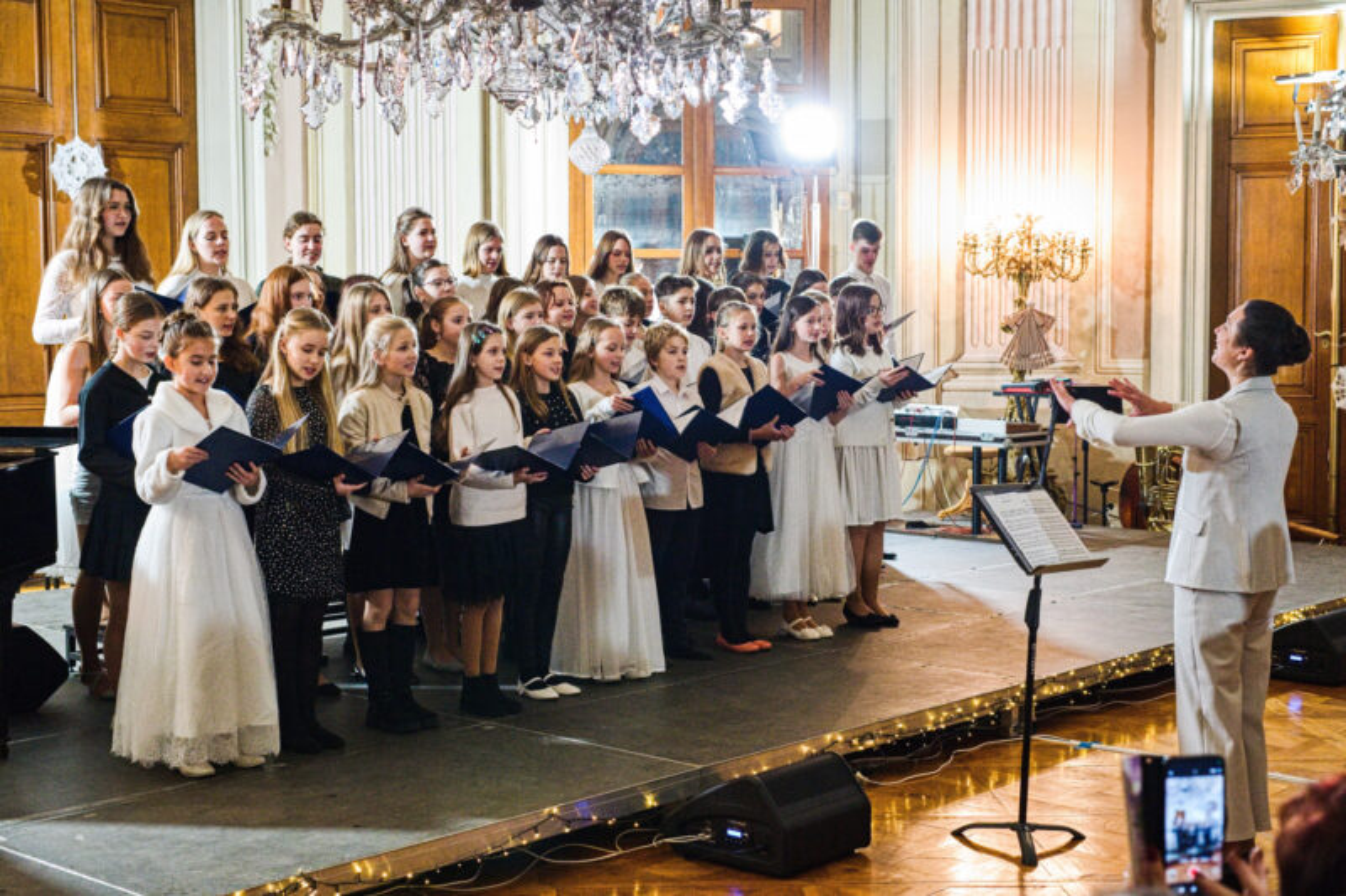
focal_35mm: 50
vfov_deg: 27.0
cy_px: 448
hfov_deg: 39.6
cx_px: 673
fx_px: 1869
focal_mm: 50
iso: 12800
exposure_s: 1/250
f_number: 4.5
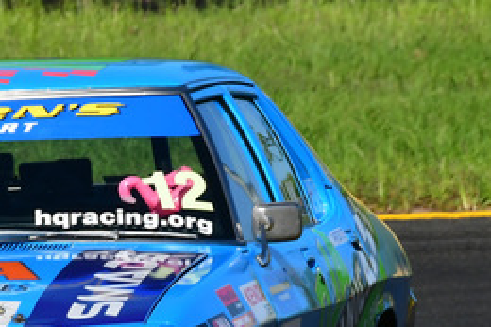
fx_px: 24574
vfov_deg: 0.8
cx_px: -15
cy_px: 274
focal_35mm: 1803
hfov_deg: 1.1
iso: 400
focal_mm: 390
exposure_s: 1/640
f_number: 13
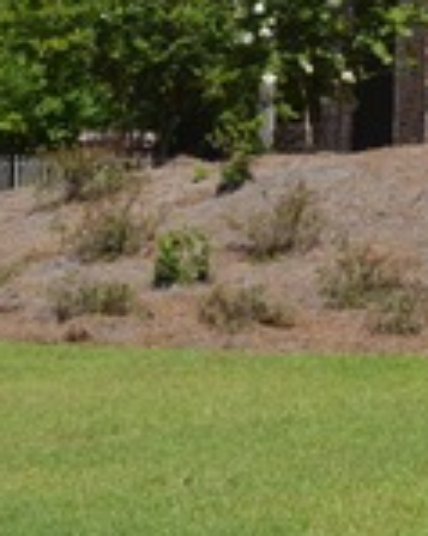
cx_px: 1115
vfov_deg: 8.9
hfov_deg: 6.8
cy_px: -219
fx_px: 3360
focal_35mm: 212
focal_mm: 28
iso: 100
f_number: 8
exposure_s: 1/250
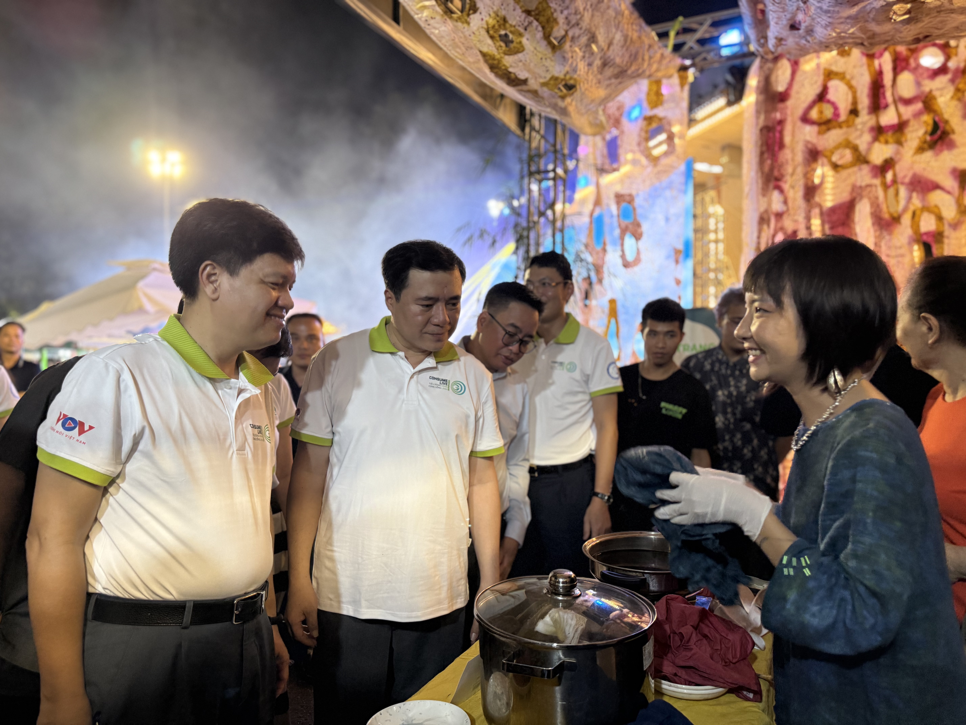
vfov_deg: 56.8
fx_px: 670
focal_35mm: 24
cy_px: 362
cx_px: 483
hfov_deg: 71.6
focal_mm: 6.76
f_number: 1.78
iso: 320
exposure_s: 1/50
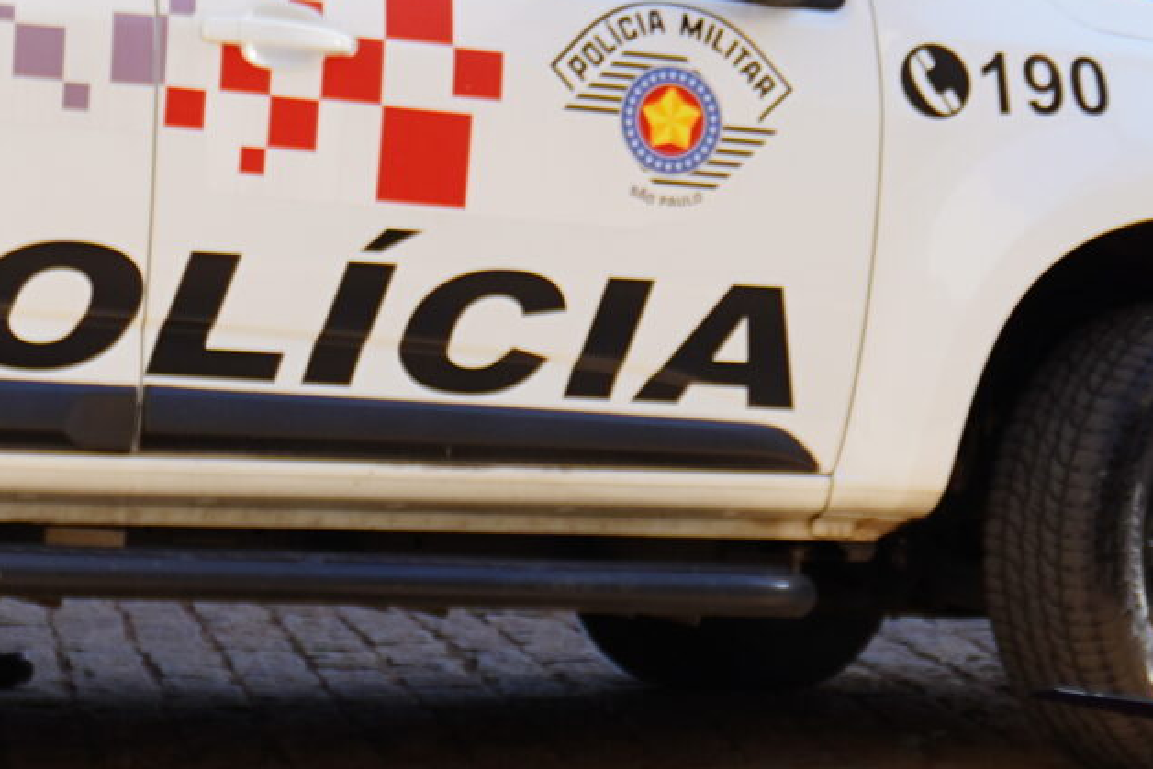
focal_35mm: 165
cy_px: 515
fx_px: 5287
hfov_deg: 12.4
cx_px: 848
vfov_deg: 8.3
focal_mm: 27
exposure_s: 1/250
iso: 100
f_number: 4.5
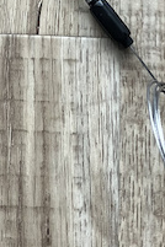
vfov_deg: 16.7
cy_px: -68
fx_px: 797
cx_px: 34
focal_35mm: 116
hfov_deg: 11.8
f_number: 1.8
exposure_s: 1/60
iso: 64
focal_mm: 3.99
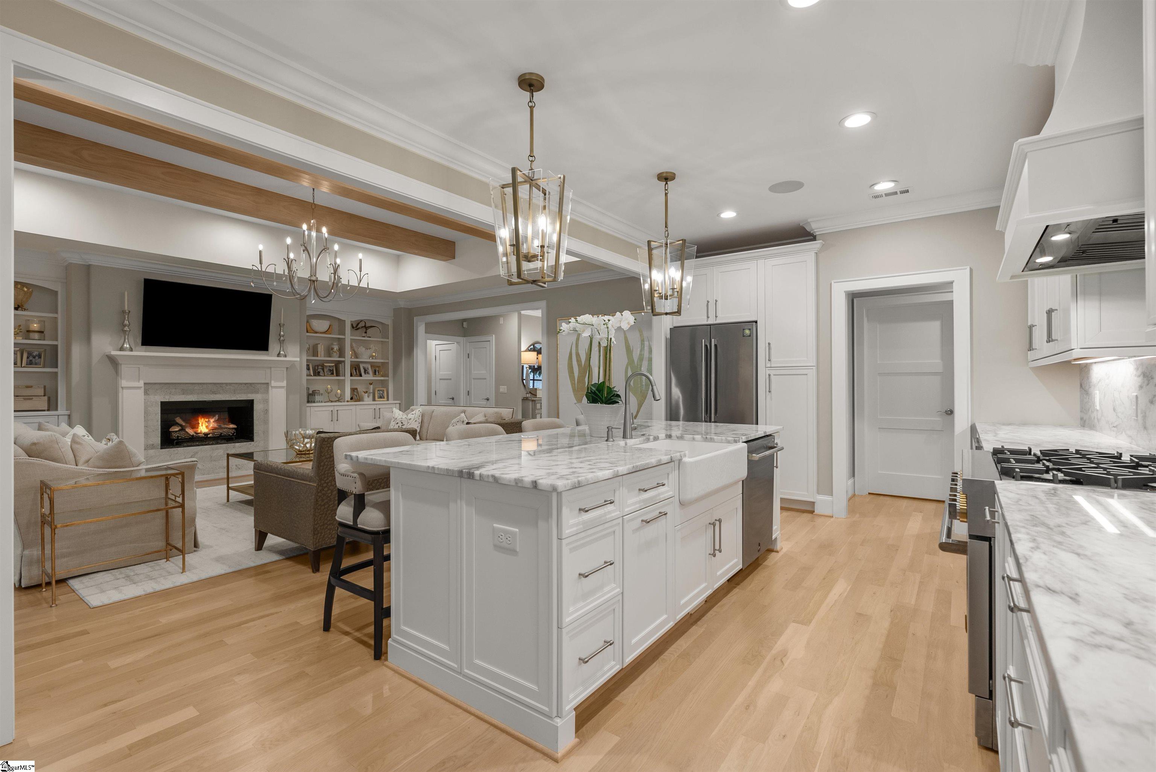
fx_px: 514
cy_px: 386
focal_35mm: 16
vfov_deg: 73.8
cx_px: 578
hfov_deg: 96.7
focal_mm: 16
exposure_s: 1/5
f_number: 8
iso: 250
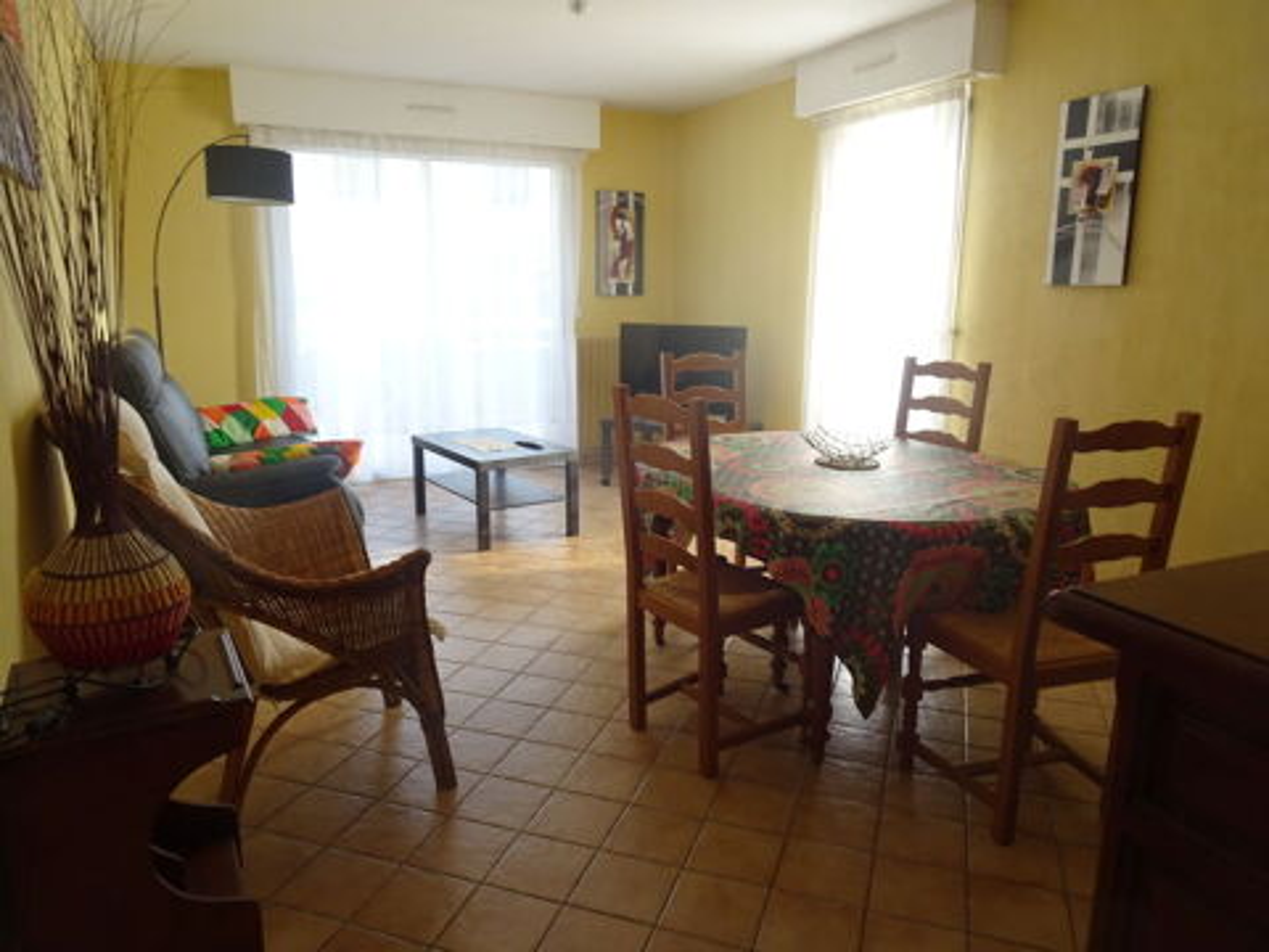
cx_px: 634
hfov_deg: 71.6
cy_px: 476
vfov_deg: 56.8
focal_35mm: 24
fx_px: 880
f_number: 3.5
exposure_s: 1/30
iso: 100
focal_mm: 4.1
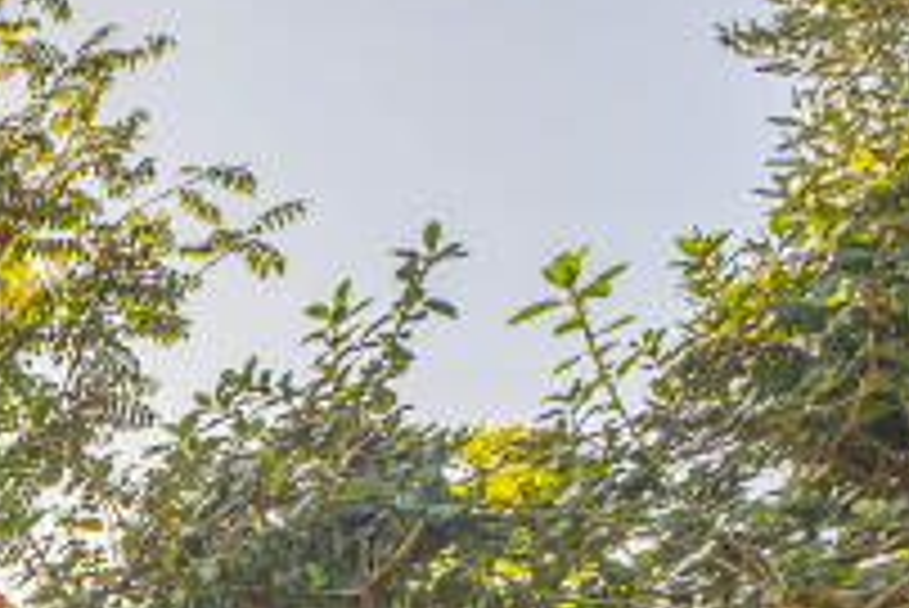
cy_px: 1475
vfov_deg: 13.2
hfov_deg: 17.6
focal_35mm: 76
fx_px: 1920
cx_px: -972
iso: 320
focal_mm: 10
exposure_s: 1/200
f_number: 5.6
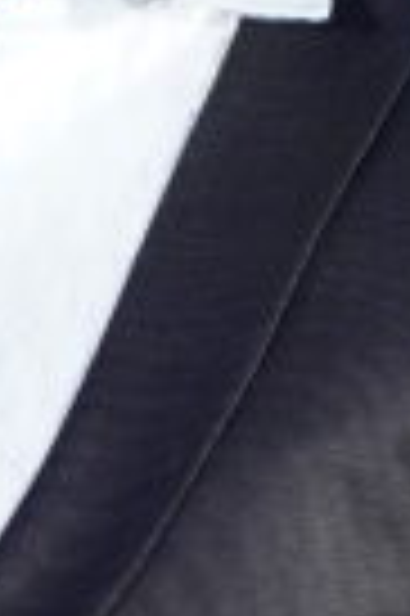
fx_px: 12793
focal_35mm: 747
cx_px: 65
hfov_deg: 1.8
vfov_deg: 2.8
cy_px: 661
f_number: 4
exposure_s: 1/160
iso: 800
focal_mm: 100
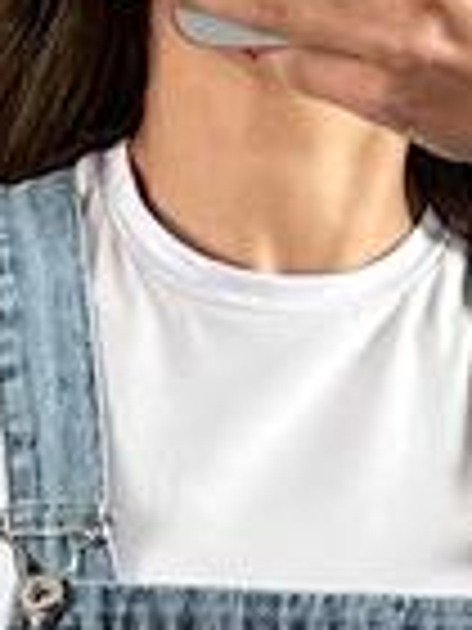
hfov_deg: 9.2
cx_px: 362
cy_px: 1557
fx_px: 2927
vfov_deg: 10.4
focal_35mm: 161
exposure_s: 1/121
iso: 200
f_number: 1.78
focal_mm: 6.86
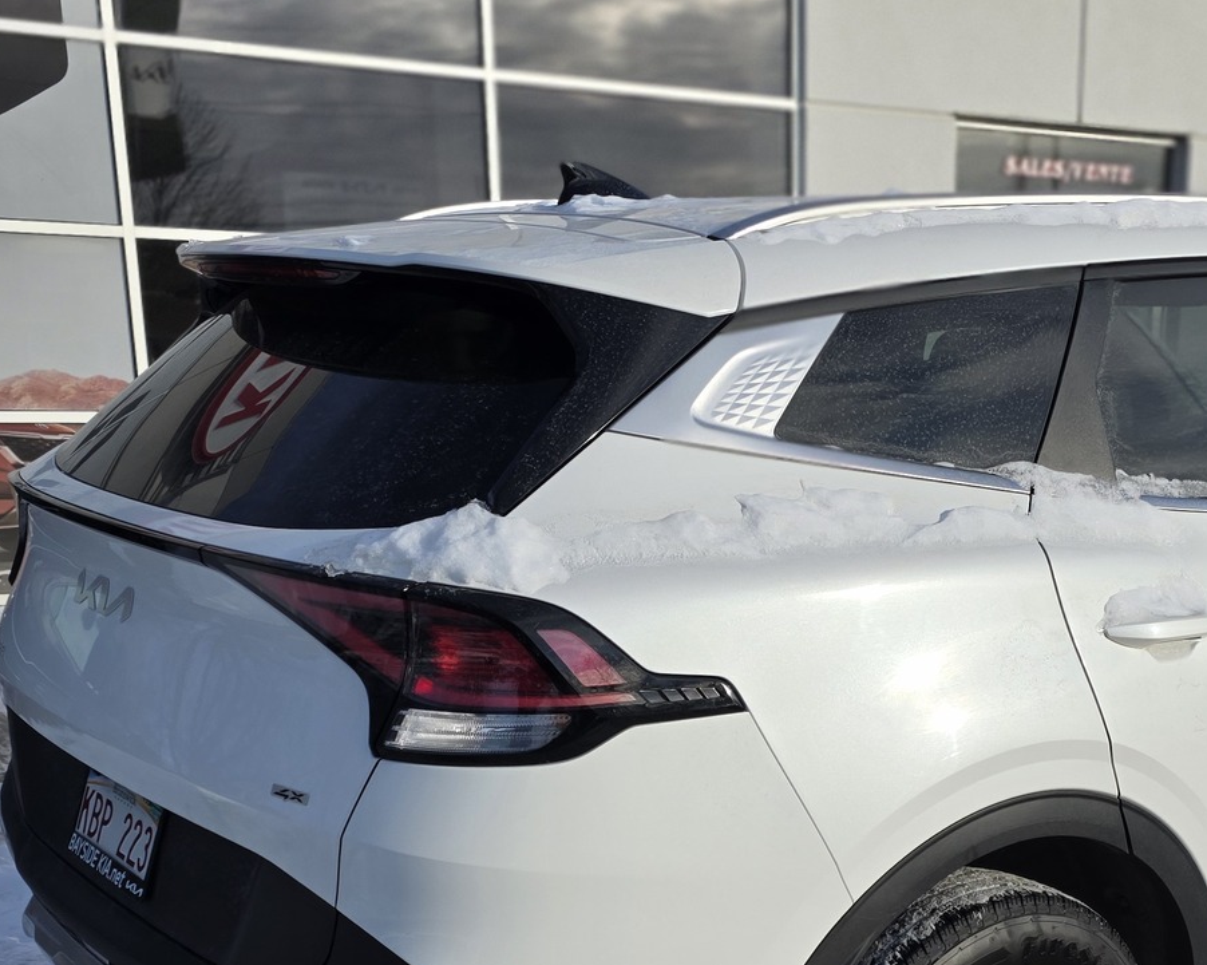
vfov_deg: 28.5
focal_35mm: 51
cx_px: 775
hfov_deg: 36.4
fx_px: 1821
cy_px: 878
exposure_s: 1/4766
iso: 80
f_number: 1.7
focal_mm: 6.3
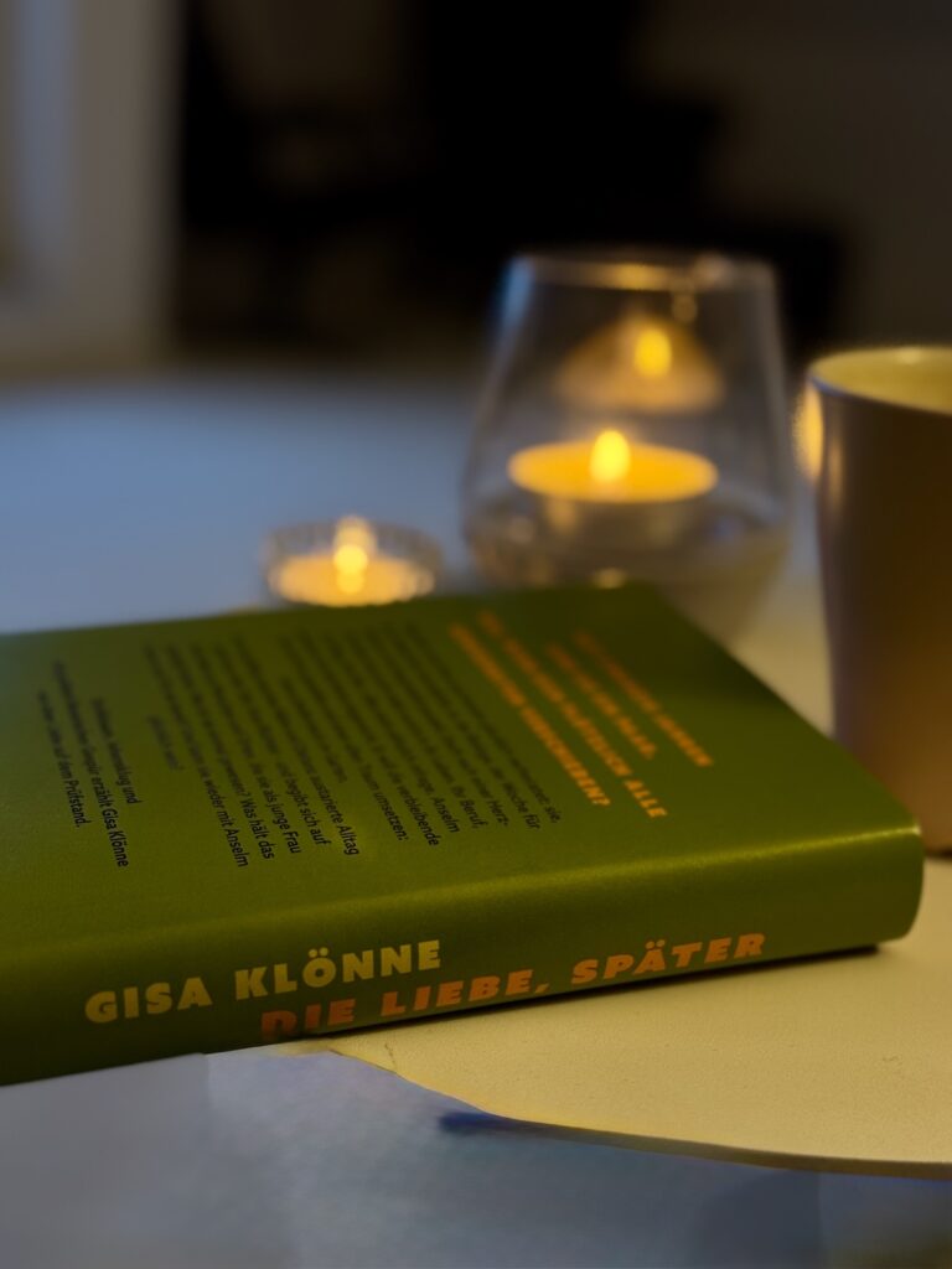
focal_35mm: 48
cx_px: 476
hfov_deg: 30.3
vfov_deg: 39.7
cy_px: 634
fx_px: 1760
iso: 250
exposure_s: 1/50
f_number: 1.78
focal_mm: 6.76
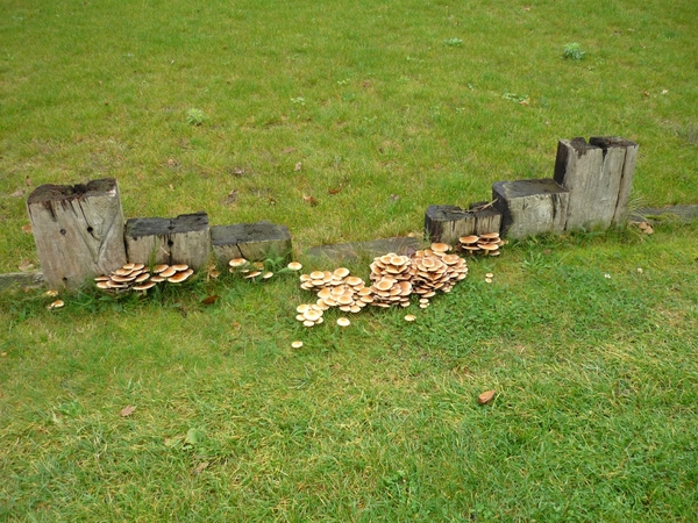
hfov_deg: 55.4
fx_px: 665
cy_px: 262
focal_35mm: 33
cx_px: 349
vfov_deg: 42.9
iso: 100
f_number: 2.8
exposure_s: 1/60
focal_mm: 5.5
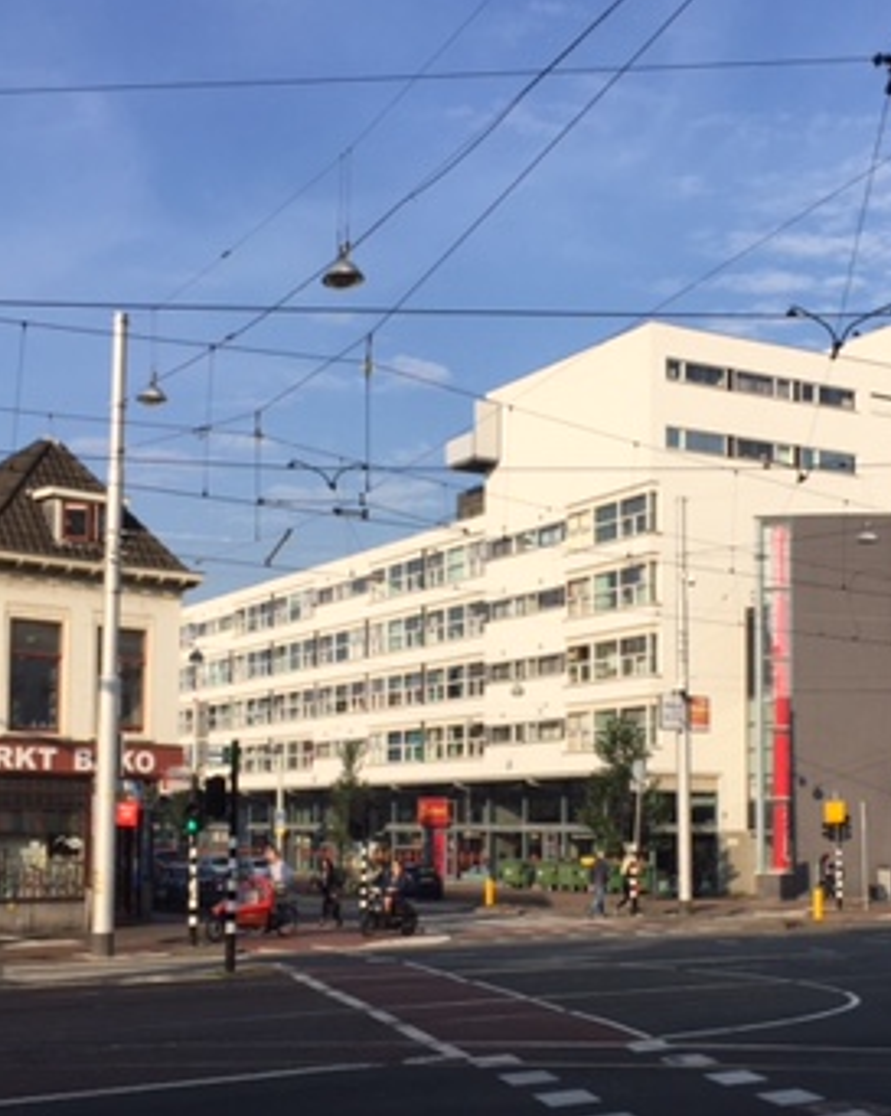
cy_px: 705
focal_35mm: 53
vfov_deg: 35.2
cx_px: 568
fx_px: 1749
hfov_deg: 28.4
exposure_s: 1/2083
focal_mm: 4.15
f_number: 2.2
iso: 32
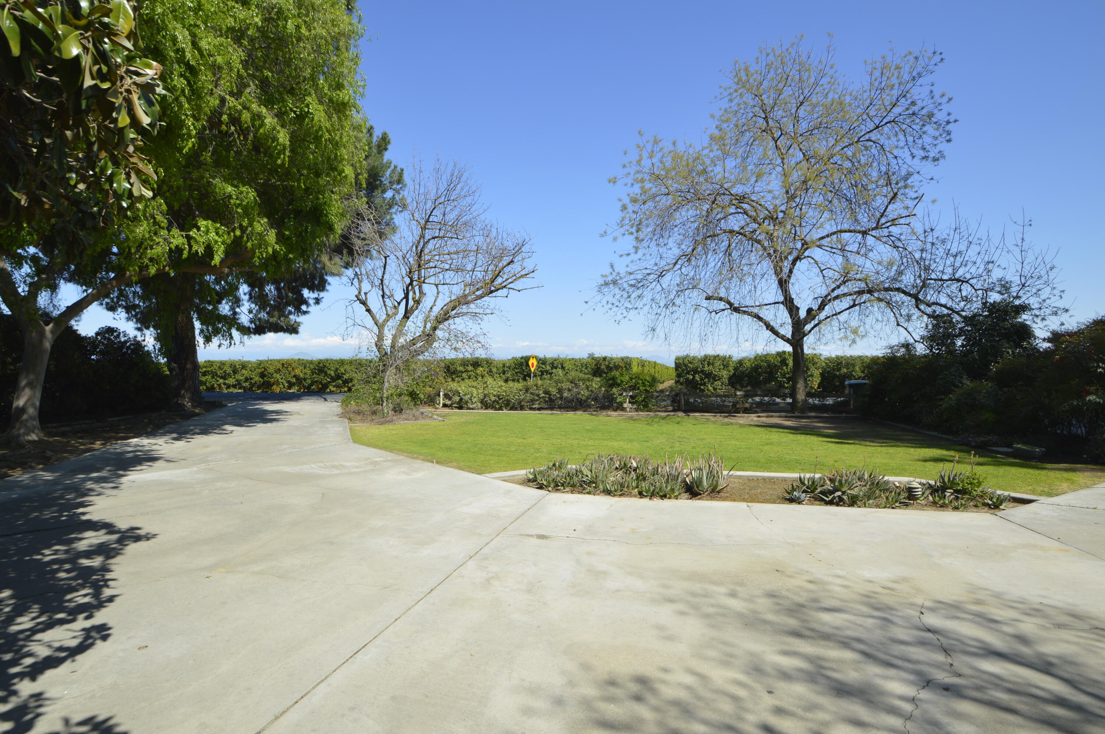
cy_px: 367
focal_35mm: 16
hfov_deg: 95.0
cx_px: 552
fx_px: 506
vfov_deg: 71.9
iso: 100
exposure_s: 1/250
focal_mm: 11
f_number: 8
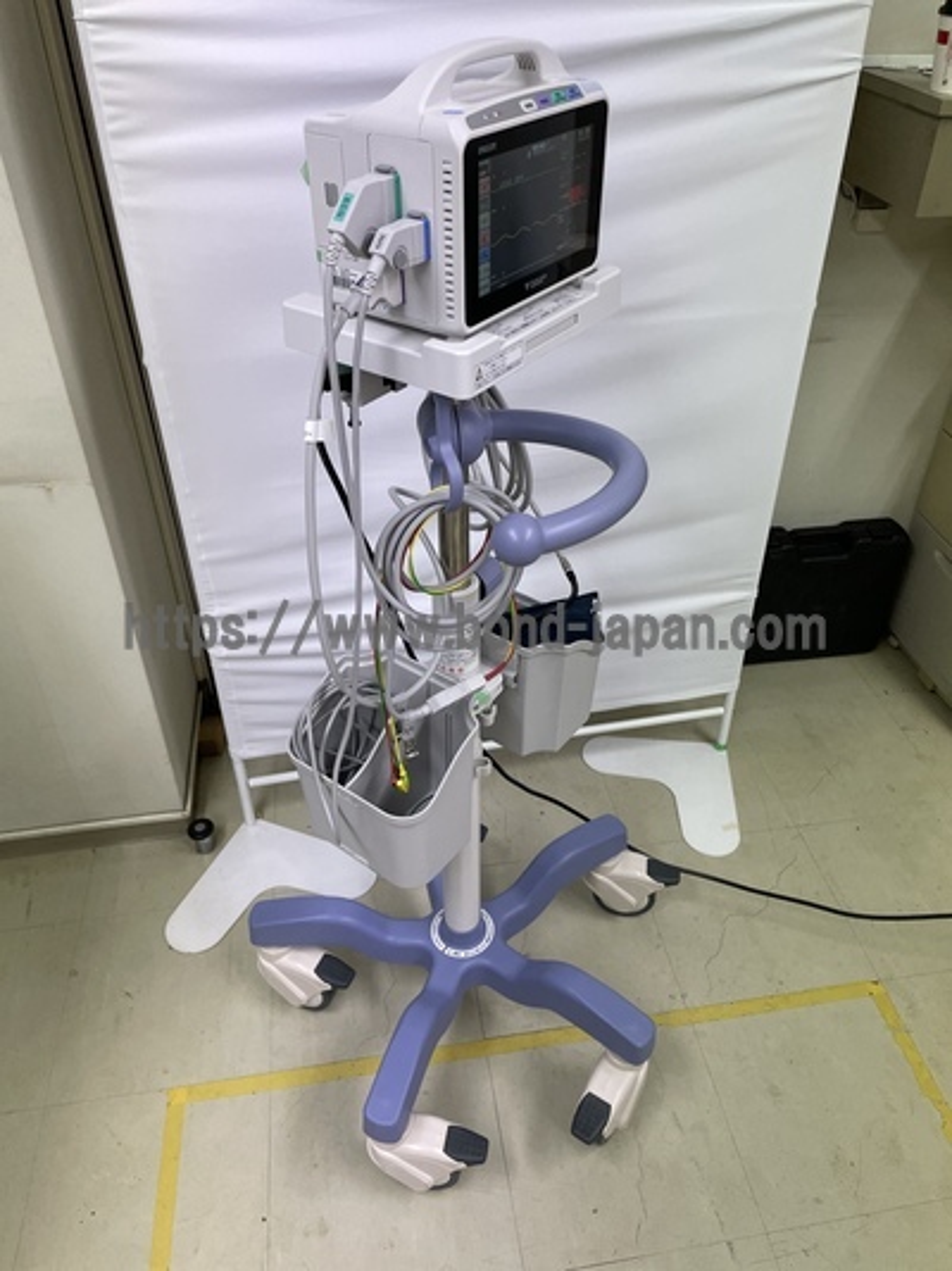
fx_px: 954
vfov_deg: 67.3
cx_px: 476
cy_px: 636
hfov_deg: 53.0
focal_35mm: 26
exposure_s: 1/100
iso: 64
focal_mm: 4.2
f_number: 1.6
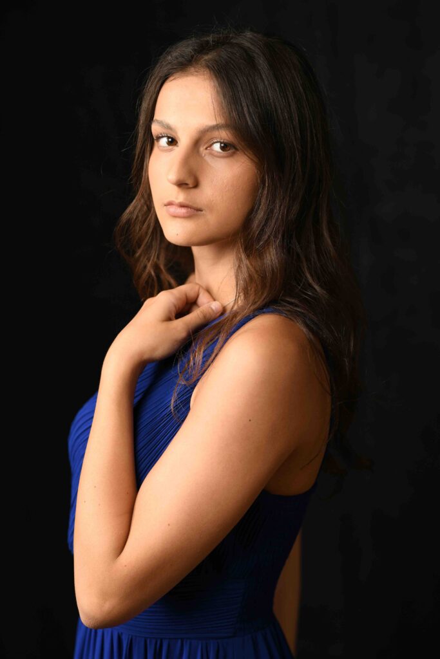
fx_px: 1924
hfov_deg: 13.0
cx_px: 220
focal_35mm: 105
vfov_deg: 19.5
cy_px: 330
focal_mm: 105
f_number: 3.2
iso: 100
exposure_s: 1/200
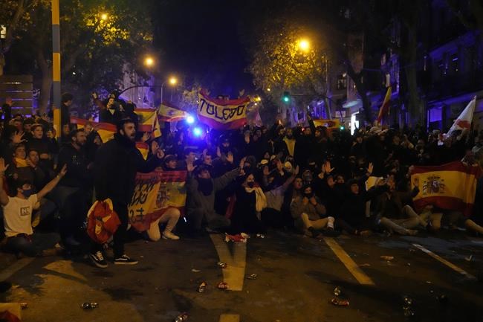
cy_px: 161
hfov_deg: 44.5
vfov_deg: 30.5
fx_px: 590
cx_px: 242
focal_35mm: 44
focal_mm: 44
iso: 12800
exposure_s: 1/250
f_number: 2.8
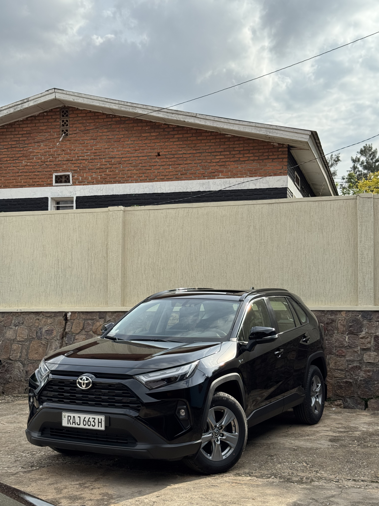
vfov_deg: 39.7
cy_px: 253
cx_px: 190
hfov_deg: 30.3
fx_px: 701
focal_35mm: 48
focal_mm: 6.76
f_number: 1.78
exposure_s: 1/3817
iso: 64
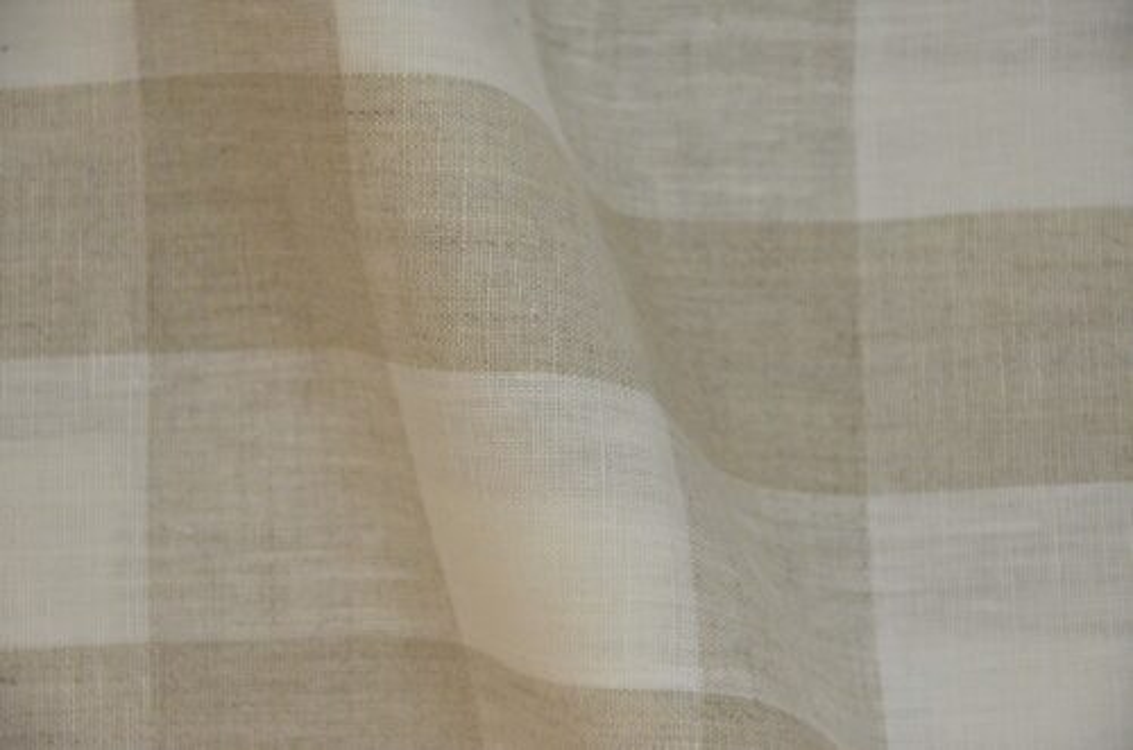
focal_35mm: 158
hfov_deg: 13.1
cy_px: 375
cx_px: 566
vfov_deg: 8.7
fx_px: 4946
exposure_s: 1/8000
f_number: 6.7
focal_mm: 105
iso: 5000
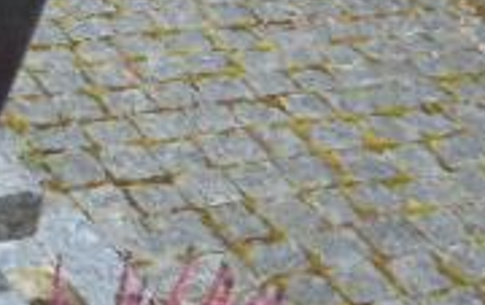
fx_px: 1694
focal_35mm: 128
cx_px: -358
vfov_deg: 9.9
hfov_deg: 14.5
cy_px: -165
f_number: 4
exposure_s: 1/80
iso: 100
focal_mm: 6.1
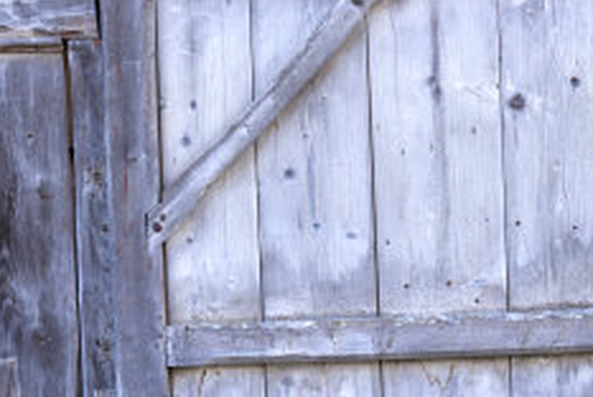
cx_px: 636
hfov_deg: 15.8
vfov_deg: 10.8
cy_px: 373
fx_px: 2078
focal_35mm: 126
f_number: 4
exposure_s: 1/160
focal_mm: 48
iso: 125
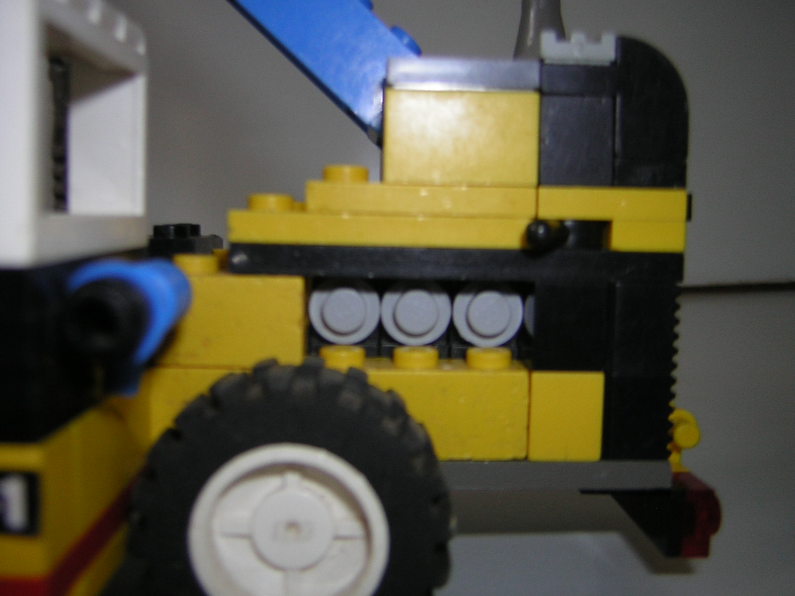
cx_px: 398
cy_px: 298
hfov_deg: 51.4
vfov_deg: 39.7
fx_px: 827
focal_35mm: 36
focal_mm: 4.7
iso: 50
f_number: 2.6
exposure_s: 1/60.1
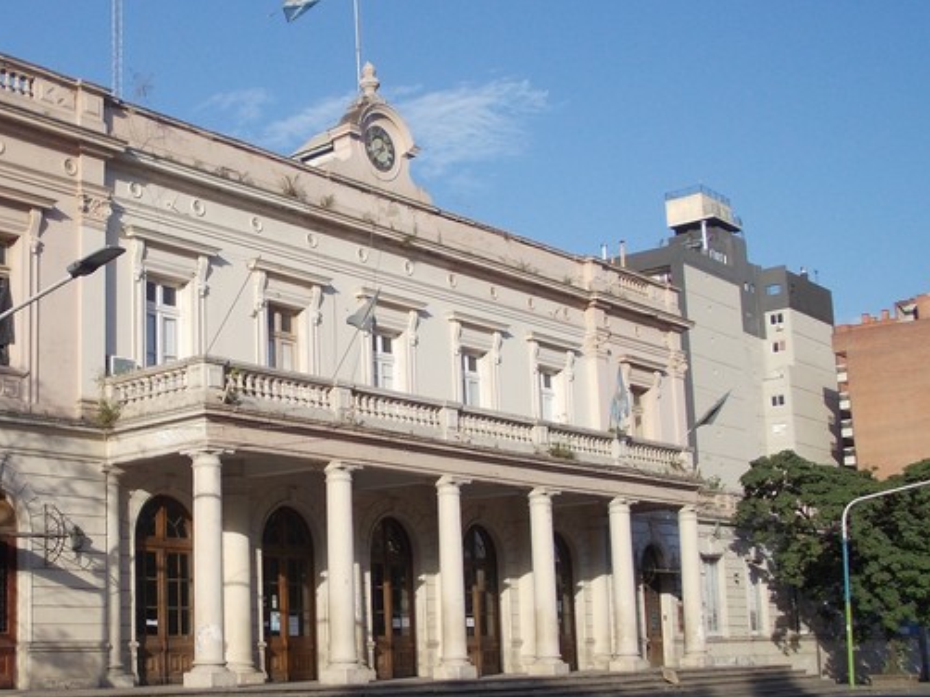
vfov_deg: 25.2
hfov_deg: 32.6
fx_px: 1557
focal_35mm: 58
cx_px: 235
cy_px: 412
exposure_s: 1/250
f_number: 6.2
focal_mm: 5.3
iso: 80
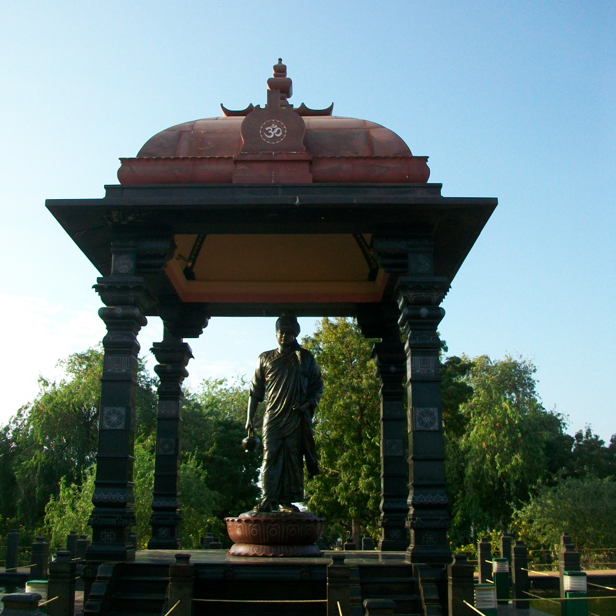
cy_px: 292
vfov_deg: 43.8
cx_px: 307
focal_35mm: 38
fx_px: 765
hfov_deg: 43.9
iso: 64
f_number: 2.8
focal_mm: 5.7
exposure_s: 1/400
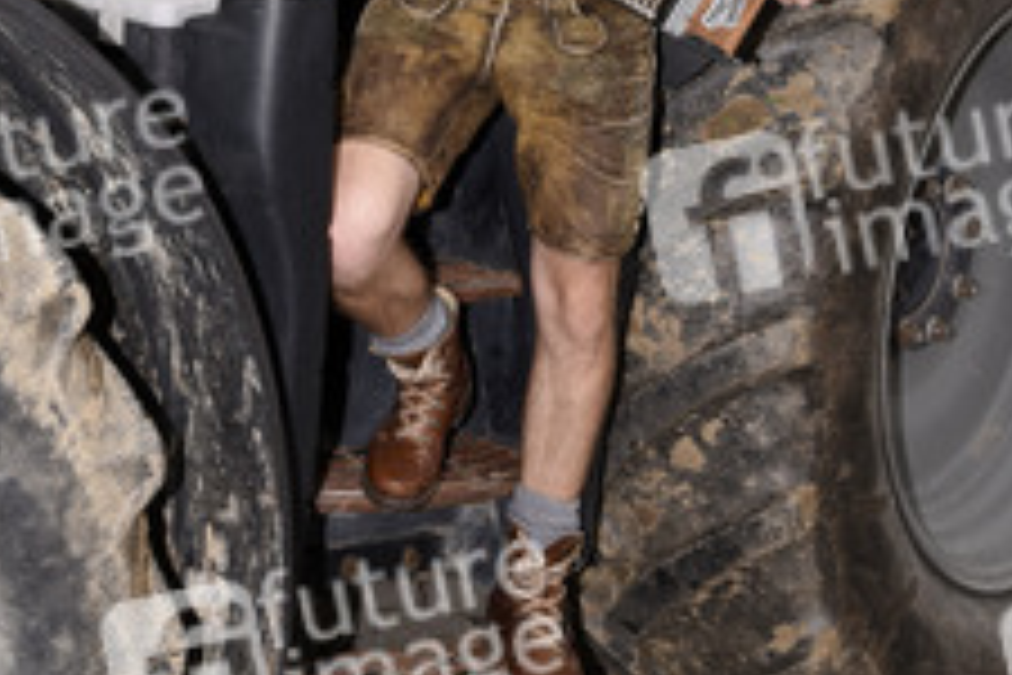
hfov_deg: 28.4
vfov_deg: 18.6
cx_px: 463
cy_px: -27
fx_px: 1996
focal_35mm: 71
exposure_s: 1/160
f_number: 9
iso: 320
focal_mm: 40
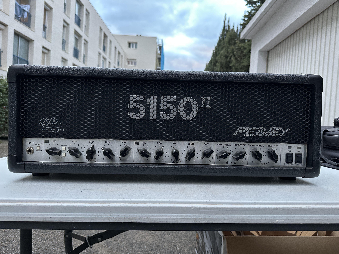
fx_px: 235
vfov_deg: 56.8
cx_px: 170
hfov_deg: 71.6
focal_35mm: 24
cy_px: 127
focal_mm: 6.86
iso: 250
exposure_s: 1/60
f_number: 1.78
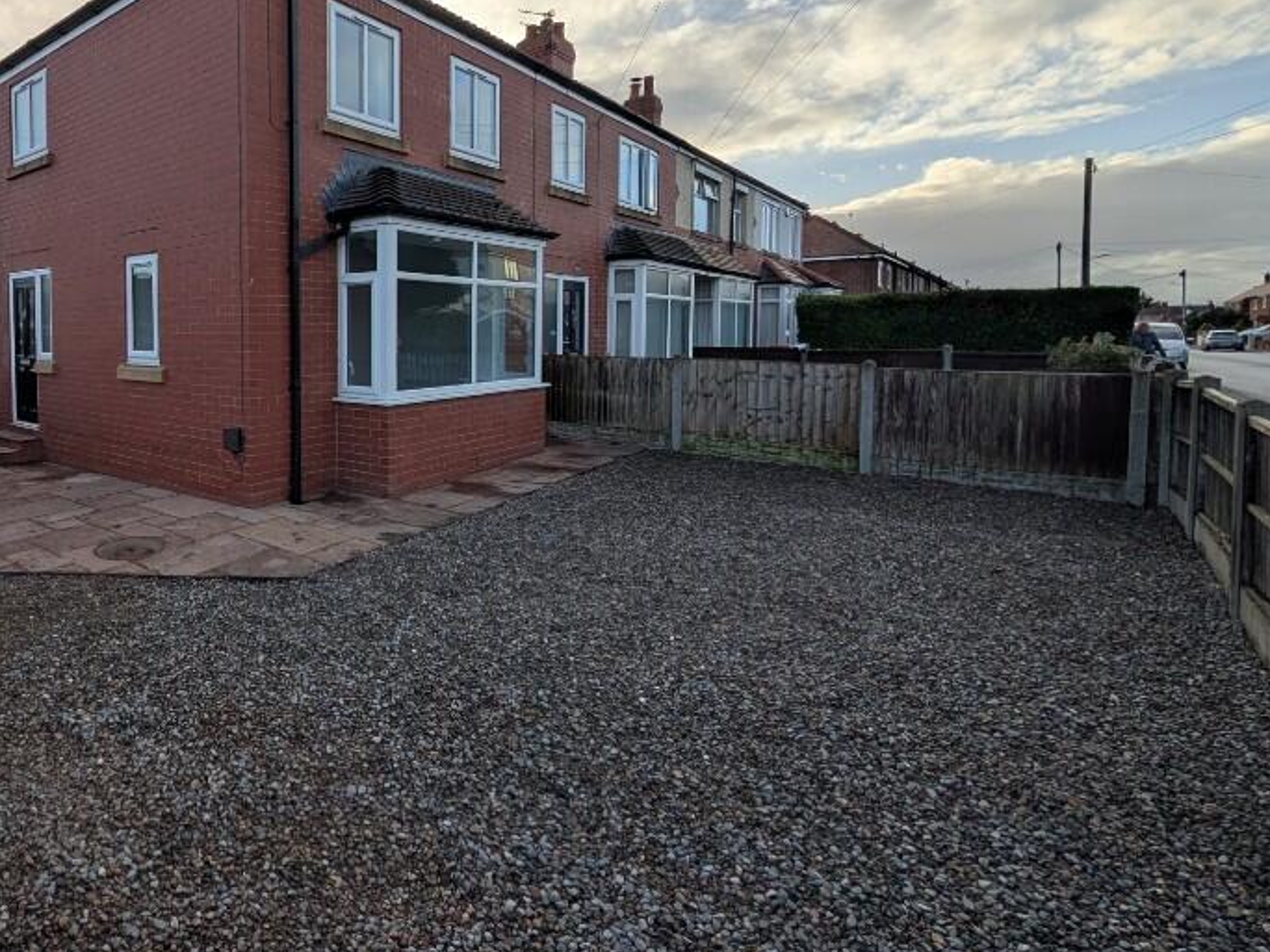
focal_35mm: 18
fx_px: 660
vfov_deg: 70.4
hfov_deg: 81.3
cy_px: 355
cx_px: 325
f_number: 1.7
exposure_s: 1/2439
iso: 54
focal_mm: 2.02
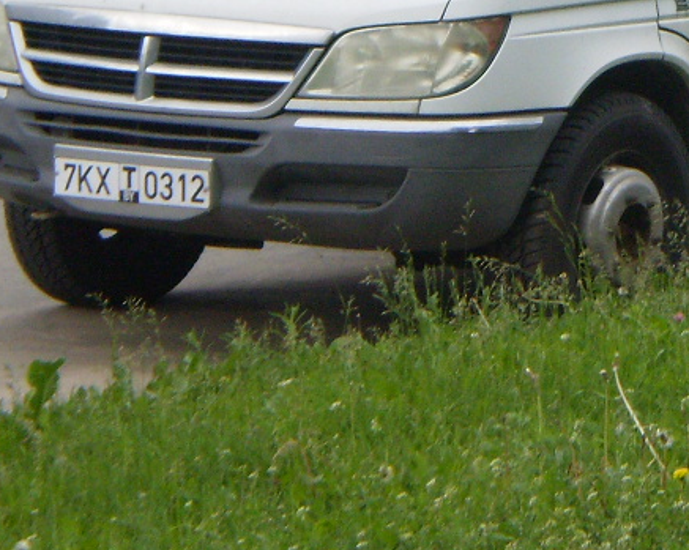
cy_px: -139
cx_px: 762
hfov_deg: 7.7
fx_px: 5074
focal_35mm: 249
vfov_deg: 6.2
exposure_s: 1/250
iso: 200
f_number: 5.3
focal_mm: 15.3
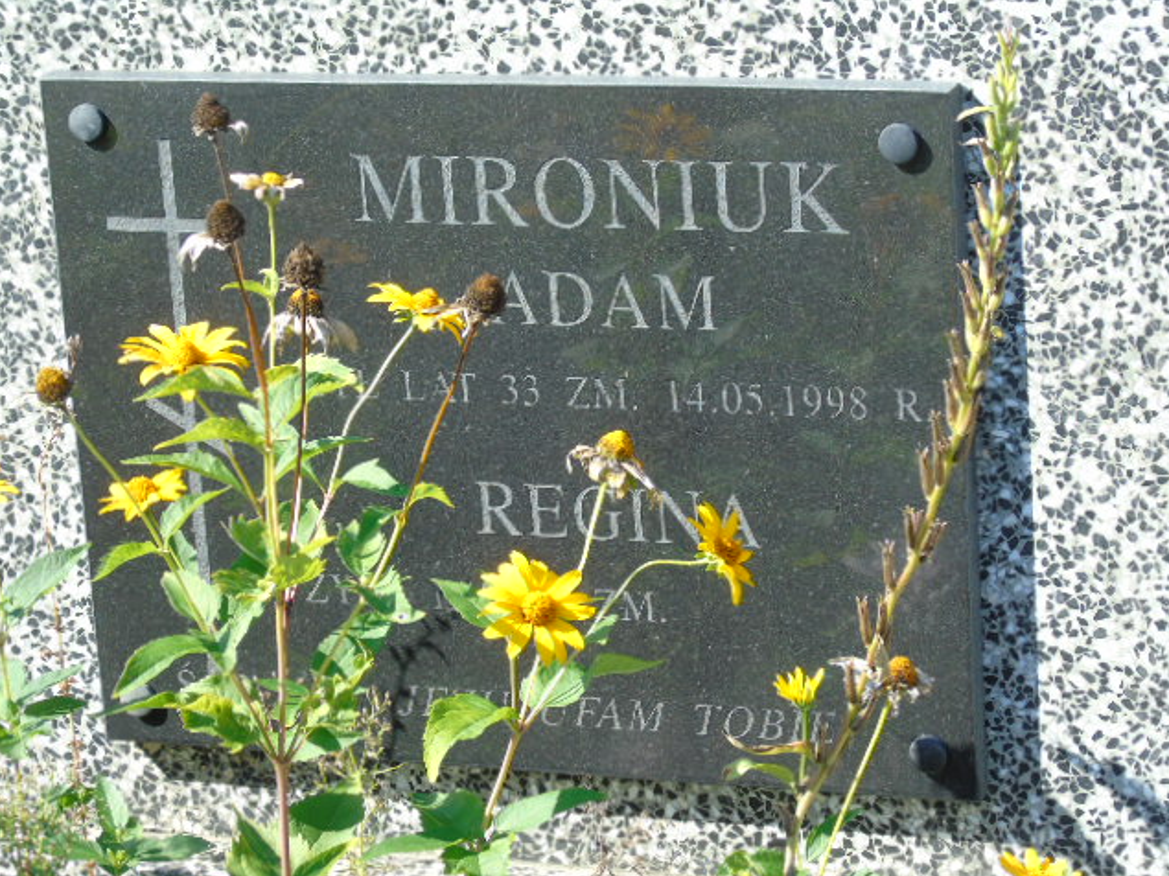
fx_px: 4221
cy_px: 440
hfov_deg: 15.8
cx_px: 585
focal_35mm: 125
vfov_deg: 11.9
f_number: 4.6
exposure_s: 1/125
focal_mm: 22
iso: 80
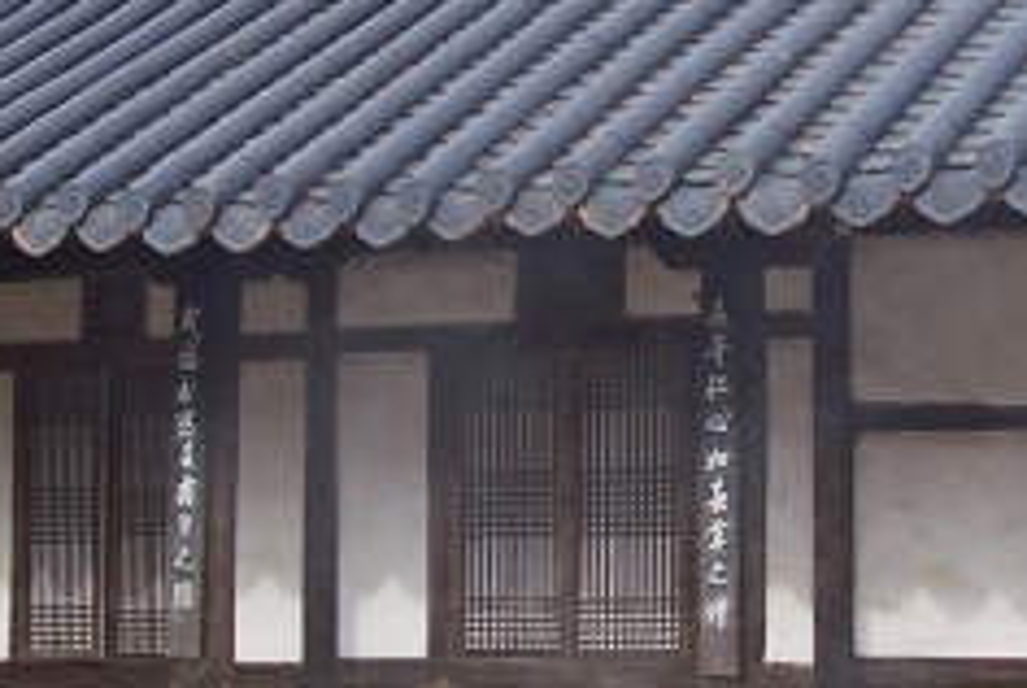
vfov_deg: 11.3
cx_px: 574
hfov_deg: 16.8
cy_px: 385
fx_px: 3485
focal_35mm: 122
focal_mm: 6.3
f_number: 2.8
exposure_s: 1/500
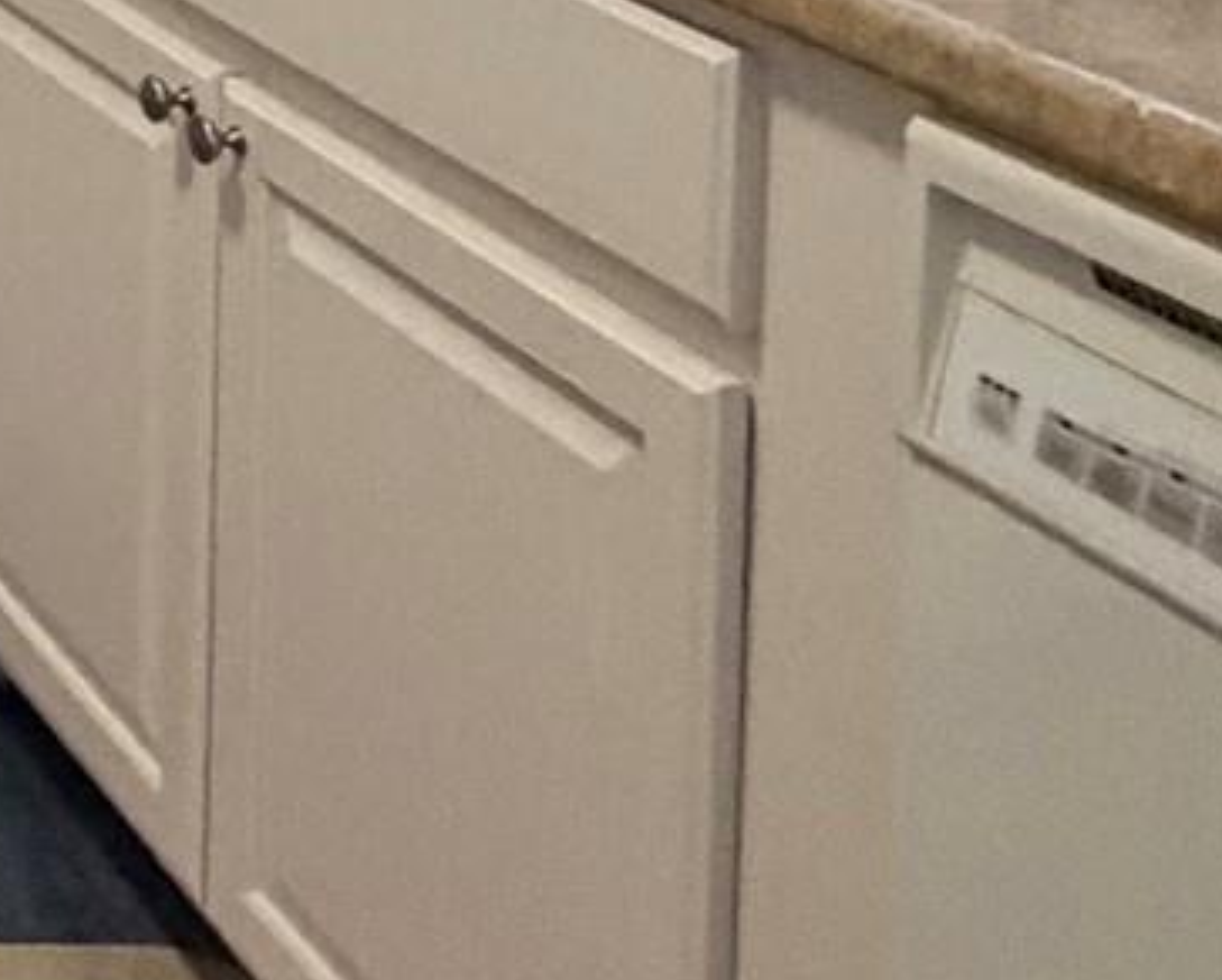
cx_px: -1343
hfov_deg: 16.9
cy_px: -734
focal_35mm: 77
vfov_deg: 16.8
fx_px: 2787
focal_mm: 2.22
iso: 500
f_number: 2.2
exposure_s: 1/60
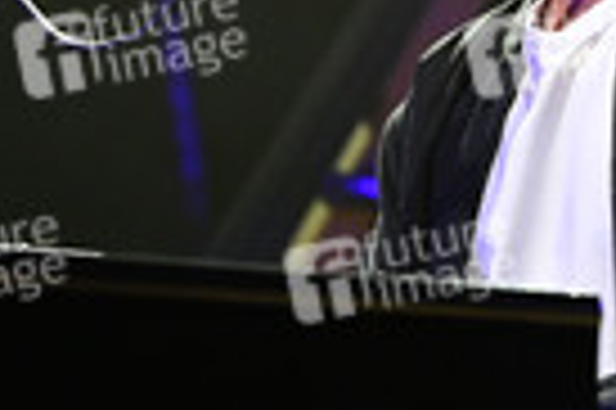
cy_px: -68
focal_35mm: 627
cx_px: 461
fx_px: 10716
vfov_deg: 2.2
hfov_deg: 3.3
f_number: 4
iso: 4000
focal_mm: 190
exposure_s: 1/640
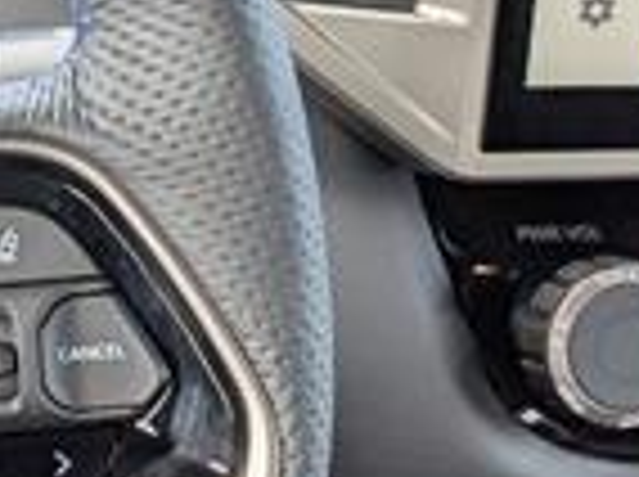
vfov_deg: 6.7
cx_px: -738
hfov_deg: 8.4
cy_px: 328
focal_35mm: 221
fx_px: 4073
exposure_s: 1/101
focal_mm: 6.9
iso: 26
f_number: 1.68
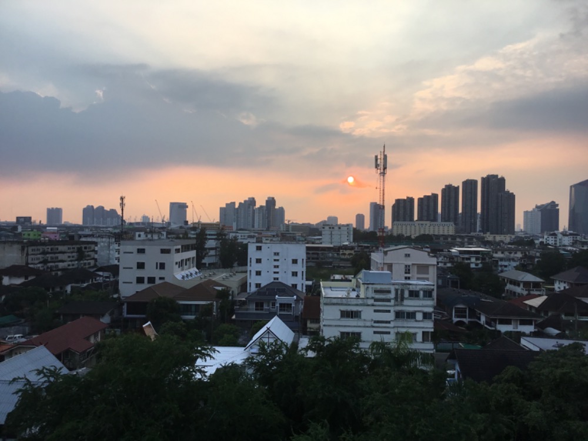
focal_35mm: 31
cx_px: 294
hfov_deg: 58.4
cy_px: 220
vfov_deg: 45.4
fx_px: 527
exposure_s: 1/348
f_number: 2.4
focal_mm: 3.3
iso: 25
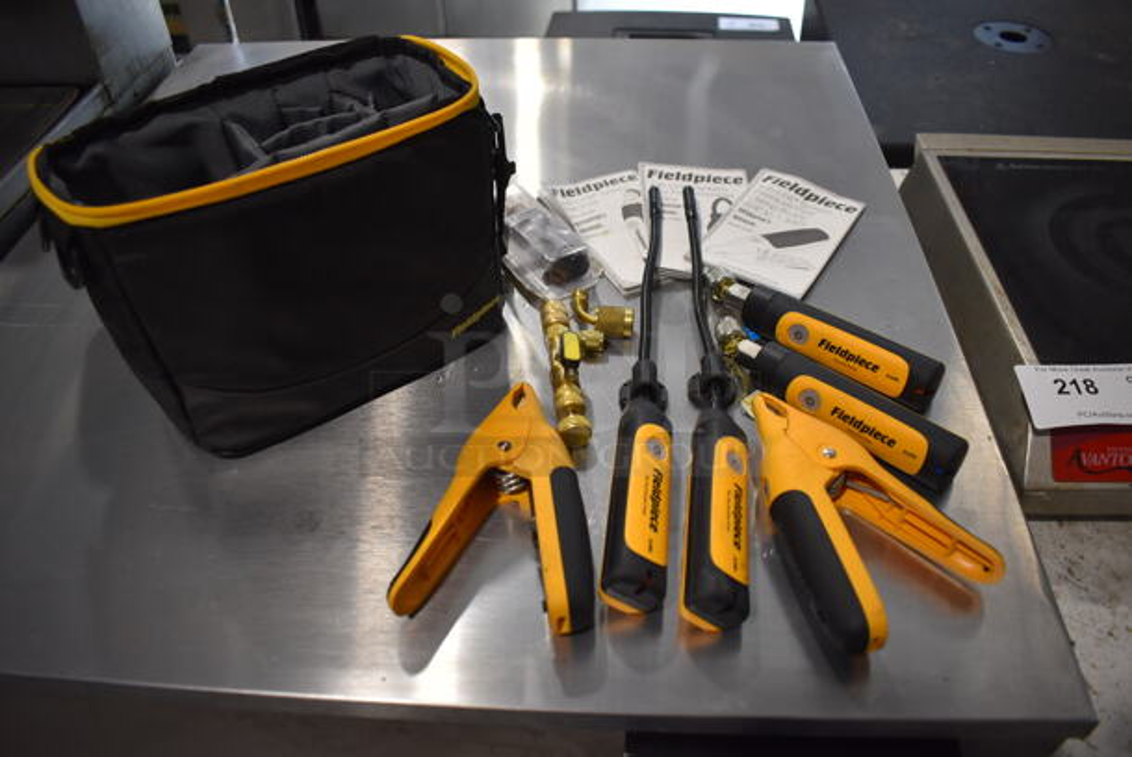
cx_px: 566
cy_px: 378
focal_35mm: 27
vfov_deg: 48.0
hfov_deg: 67.3
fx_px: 850
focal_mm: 18
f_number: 3.5
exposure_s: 1/160
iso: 800
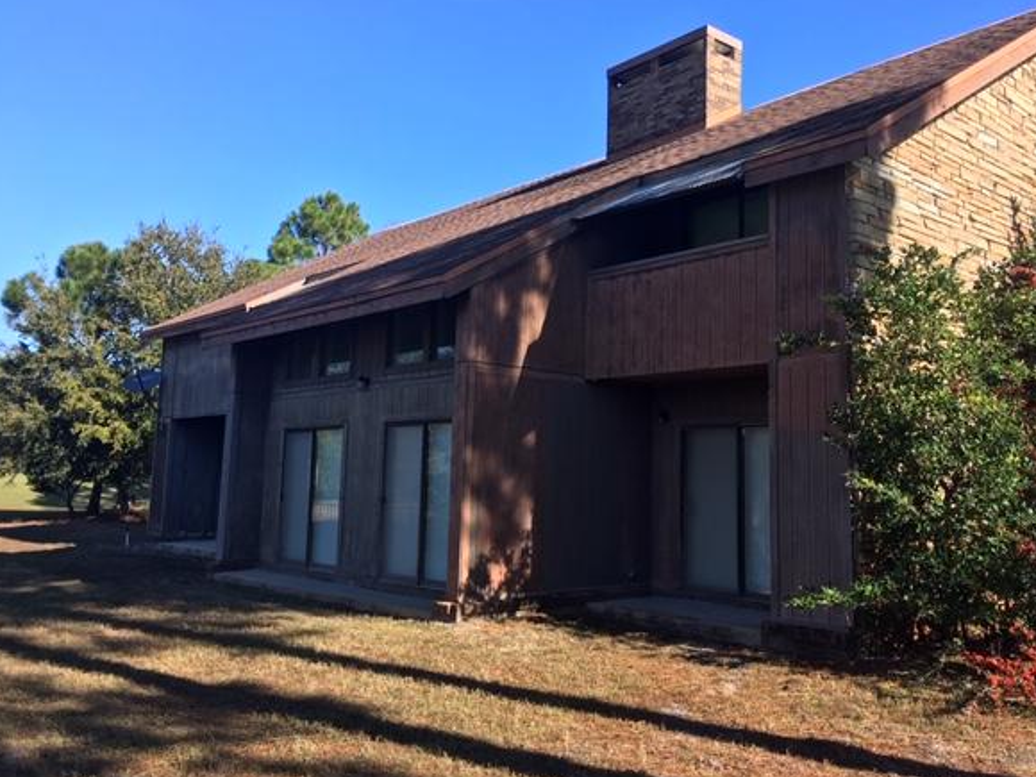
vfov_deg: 44.1
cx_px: 559
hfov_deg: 56.7
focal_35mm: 32
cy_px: 359
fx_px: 958
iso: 25
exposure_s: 1/596
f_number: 2.2
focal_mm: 4.15
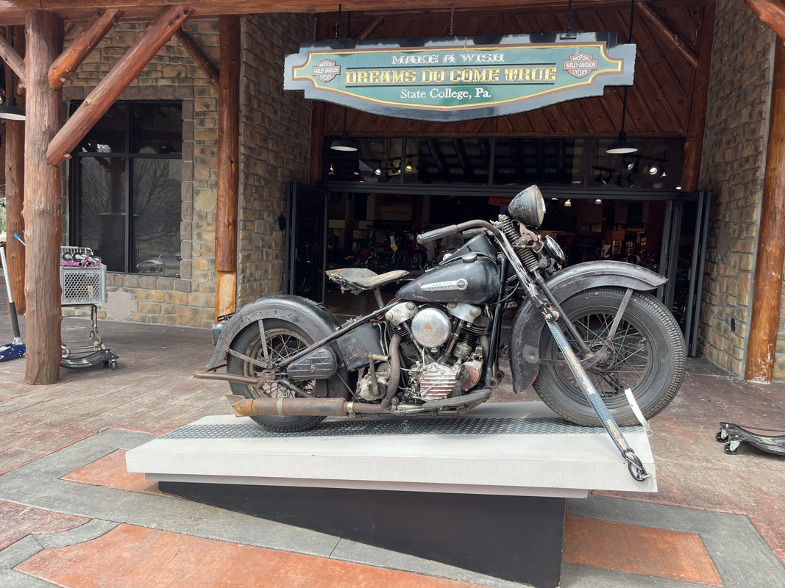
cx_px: 392
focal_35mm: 26
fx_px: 590
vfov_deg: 53.1
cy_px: 294
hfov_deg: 67.3
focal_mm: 5.1
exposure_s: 1/569
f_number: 1.6
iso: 50
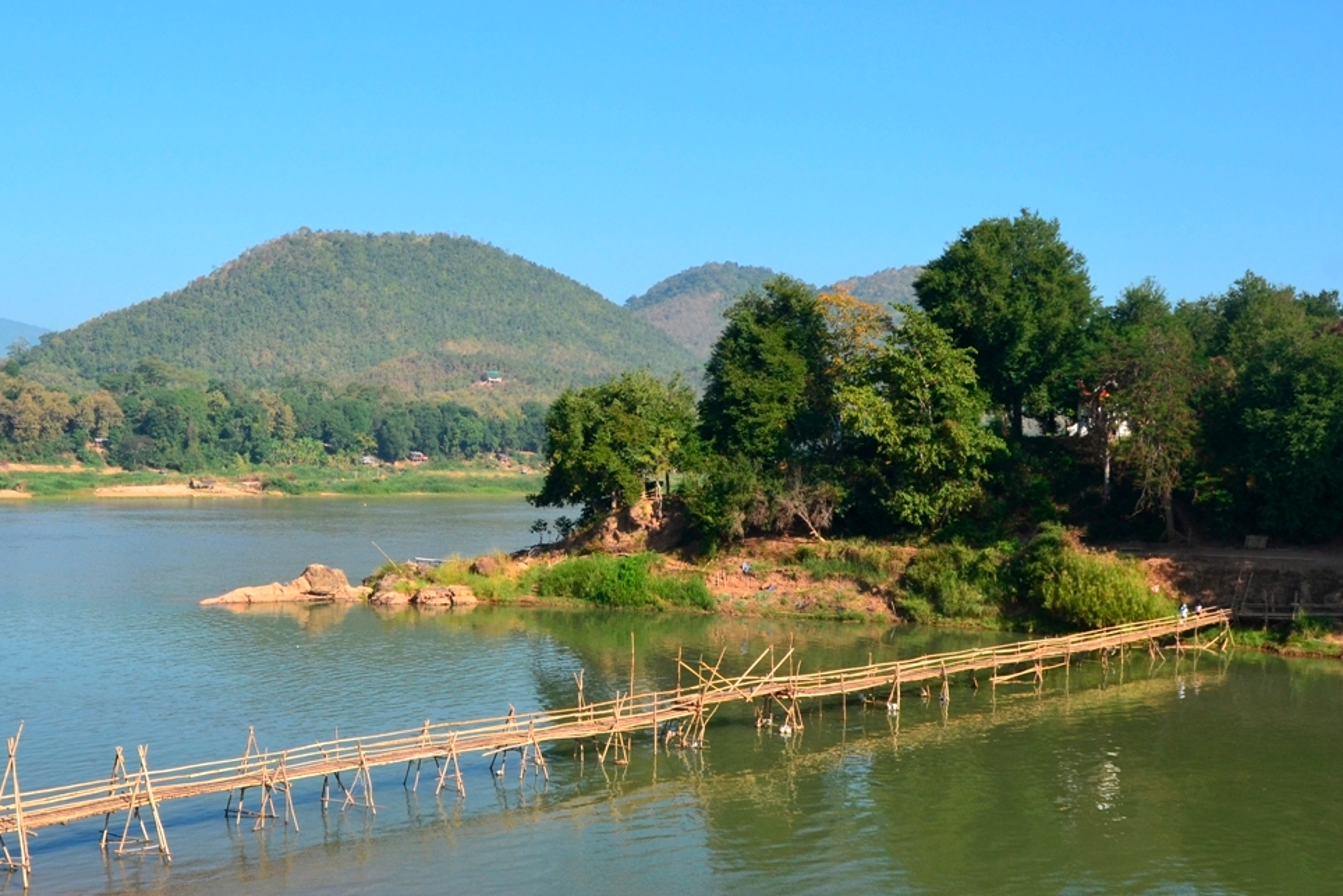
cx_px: 394
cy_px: 484
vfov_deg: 31.2
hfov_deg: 44.4
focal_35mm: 43
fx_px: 1604
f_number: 11
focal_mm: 20
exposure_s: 1/400
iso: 400
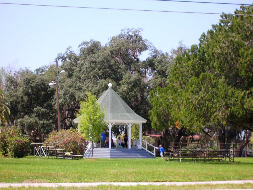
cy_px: 95
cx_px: 126
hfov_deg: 20.9
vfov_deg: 15.7
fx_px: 687
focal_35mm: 94
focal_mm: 15.7
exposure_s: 1/73.7
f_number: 7.9
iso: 50
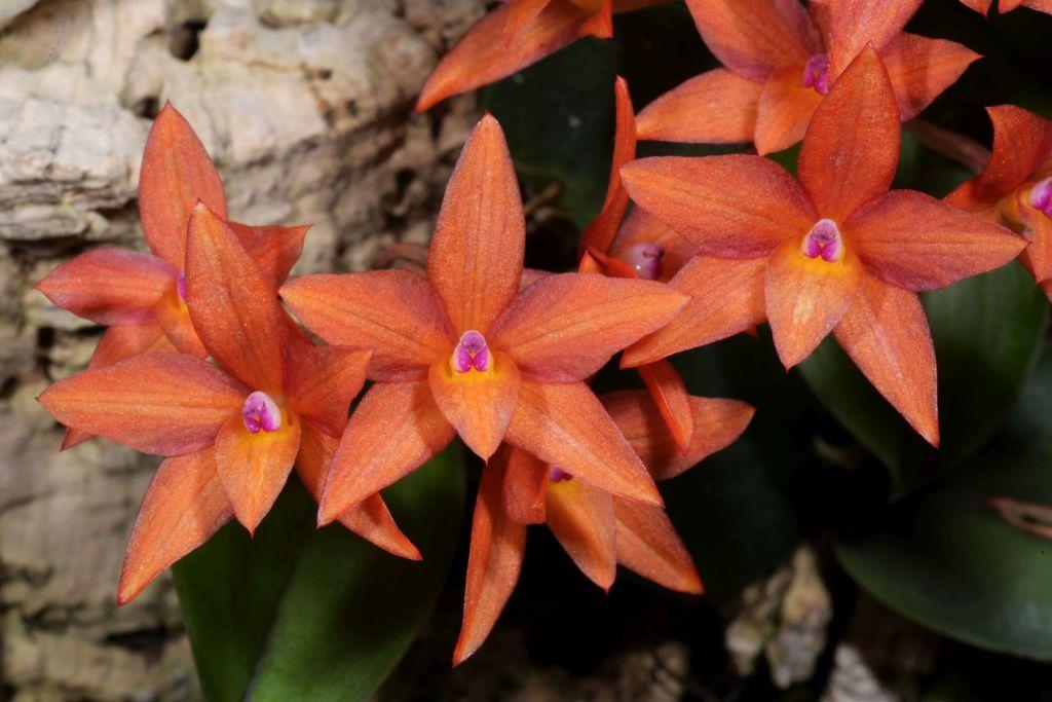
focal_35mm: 90
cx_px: 526
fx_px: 2630
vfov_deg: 15.2
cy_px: 351
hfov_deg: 22.6
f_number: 32
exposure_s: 1/200
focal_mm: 90
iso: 64
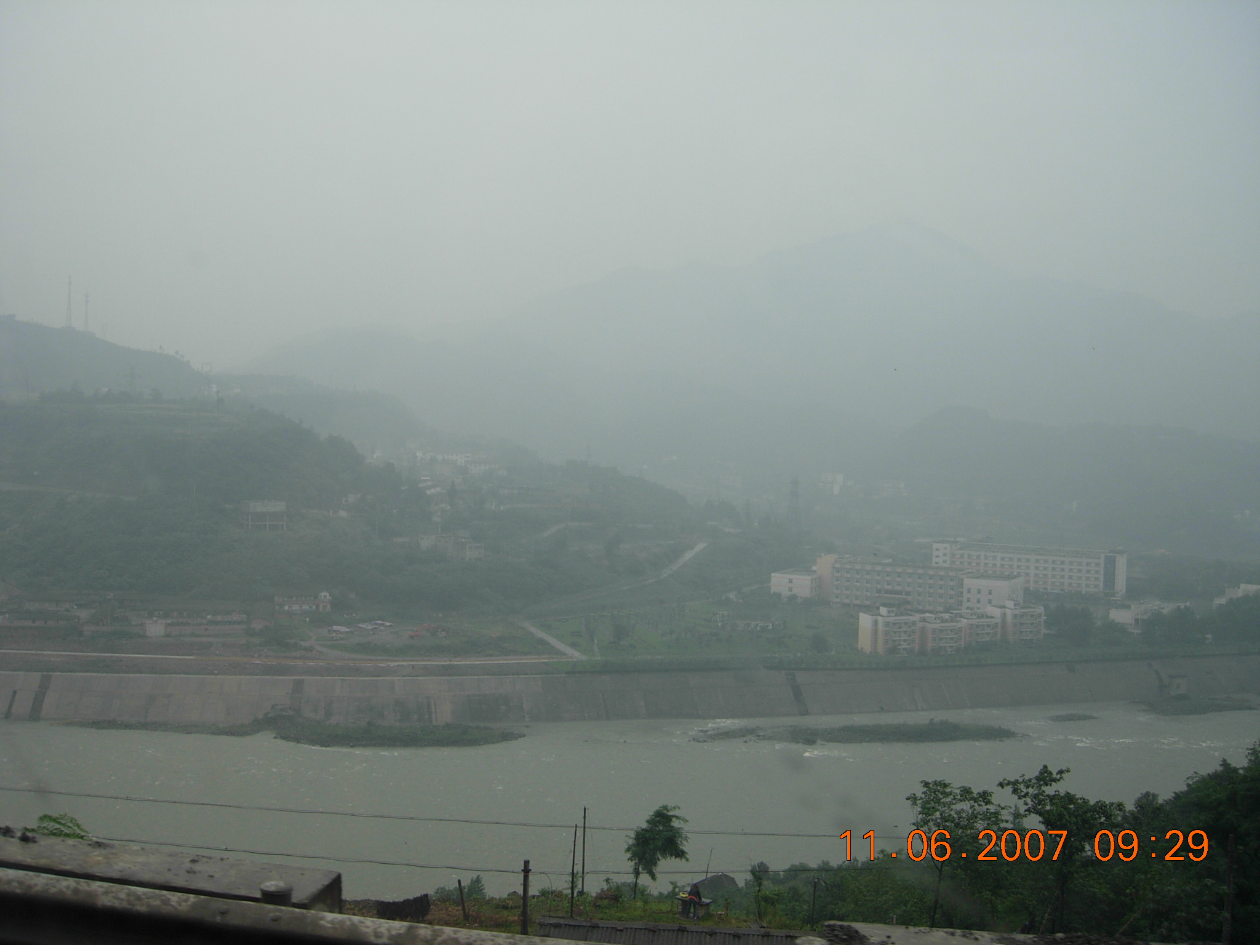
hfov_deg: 51.4
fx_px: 1310
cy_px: 472
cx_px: 630
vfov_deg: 39.7
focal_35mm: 36
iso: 50
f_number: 3
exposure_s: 1/645
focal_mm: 7.5
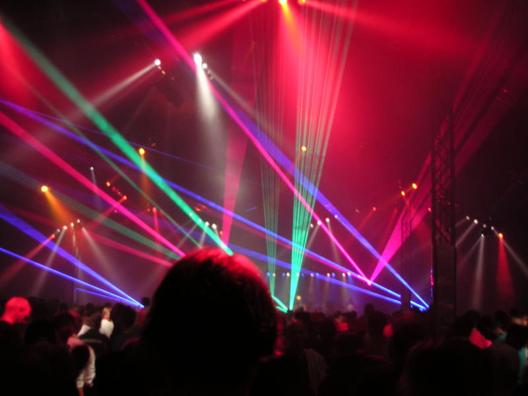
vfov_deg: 36.0
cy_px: 198
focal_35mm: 40
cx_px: 264
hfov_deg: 46.8
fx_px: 610
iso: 100
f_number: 2.8
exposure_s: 1/6
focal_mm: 6.3
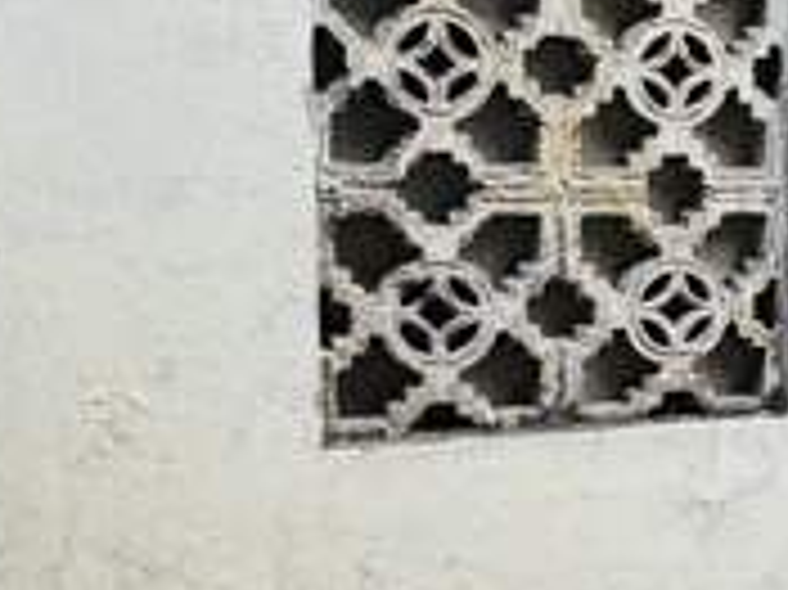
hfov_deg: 22.1
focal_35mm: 82
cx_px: 941
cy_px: 284
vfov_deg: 18.0
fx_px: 1865
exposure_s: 1/99
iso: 50
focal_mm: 2.22
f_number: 2.2
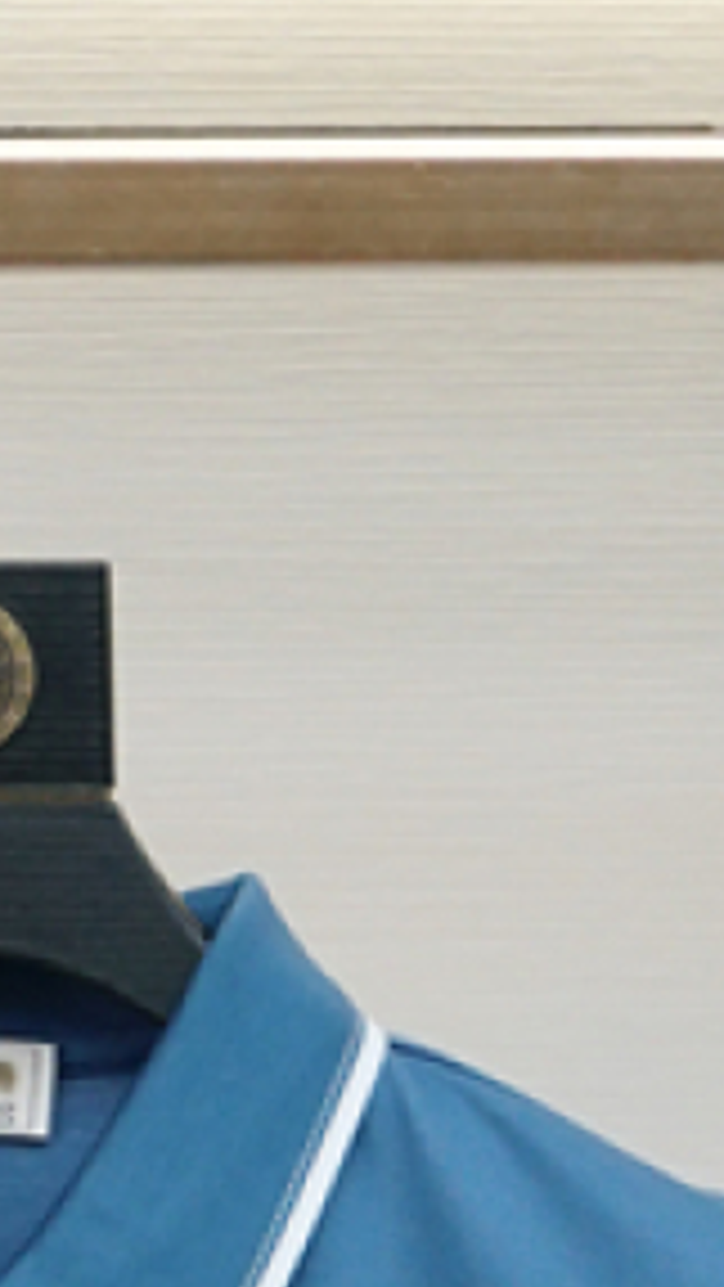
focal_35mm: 258
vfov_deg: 8.1
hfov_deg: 4.7
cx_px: -58
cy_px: 2277
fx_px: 8799
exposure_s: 1/250
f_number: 4
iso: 320
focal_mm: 29
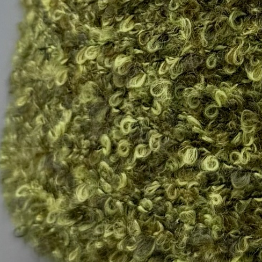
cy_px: -141
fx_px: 762
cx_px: 367
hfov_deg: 17.9
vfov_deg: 17.4
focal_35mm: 89
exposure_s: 1/602
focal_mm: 6.76
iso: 80
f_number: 1.78
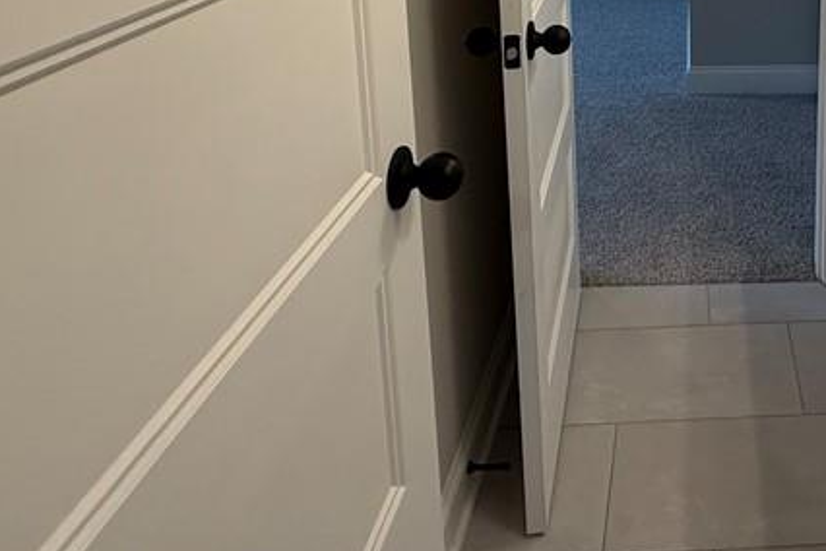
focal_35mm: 35
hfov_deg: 48.8
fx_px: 803
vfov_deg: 32.5
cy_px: -80
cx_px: 739
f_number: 2.2
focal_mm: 2.22
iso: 200
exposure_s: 1/120
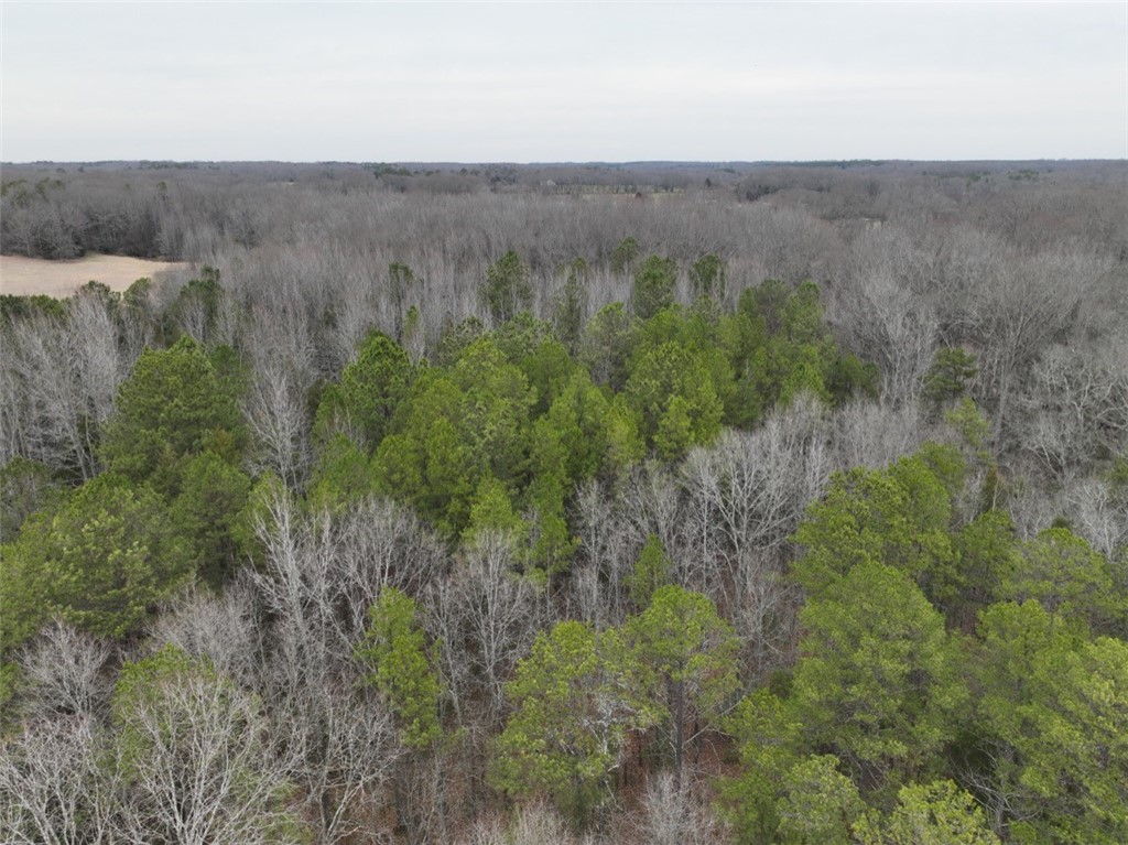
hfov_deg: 71.6
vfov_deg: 56.8
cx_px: 564
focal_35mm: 24
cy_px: 422
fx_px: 782
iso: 180
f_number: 2.8
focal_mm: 12.29
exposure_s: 1/80
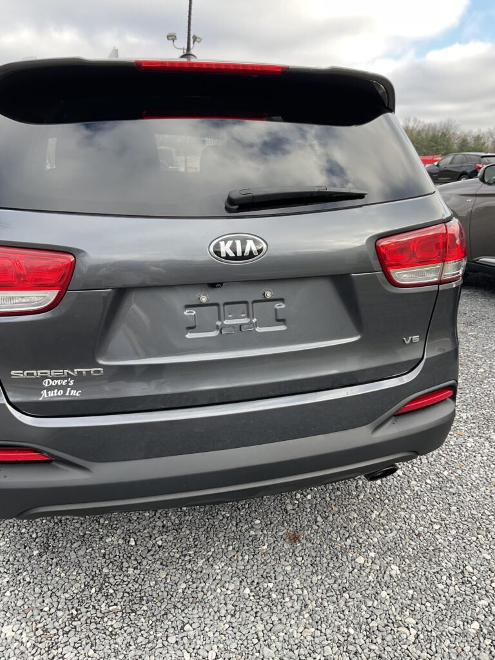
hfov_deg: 48.2
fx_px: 553
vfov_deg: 61.7
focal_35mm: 29
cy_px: 330
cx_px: 248
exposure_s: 1/159
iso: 16
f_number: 1.8
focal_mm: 3
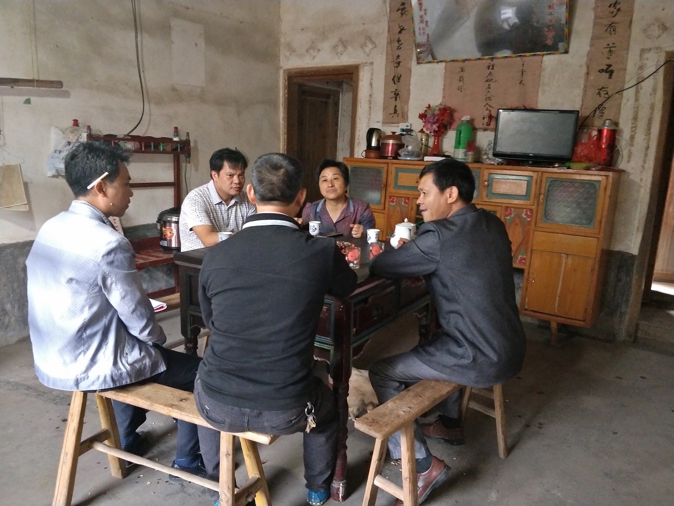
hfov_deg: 69.4
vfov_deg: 54.9
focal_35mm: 25
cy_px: 253
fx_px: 487
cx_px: 337
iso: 540
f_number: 1.7
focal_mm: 4.27
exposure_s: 1/17
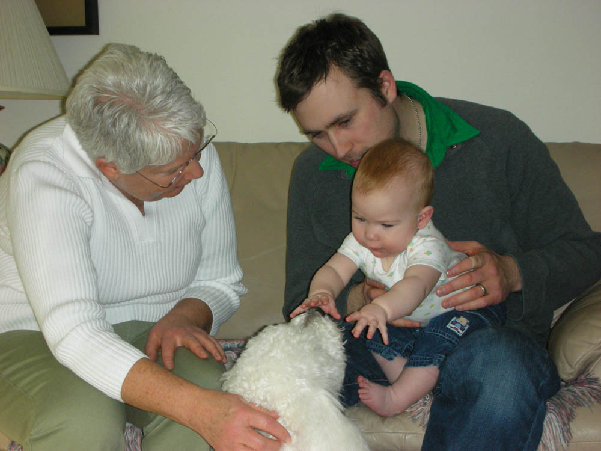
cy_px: 226
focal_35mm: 73
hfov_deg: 26.7
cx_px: 300
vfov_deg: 20.2
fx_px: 1267
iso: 200
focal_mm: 12.2
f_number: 4.4
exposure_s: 1/120
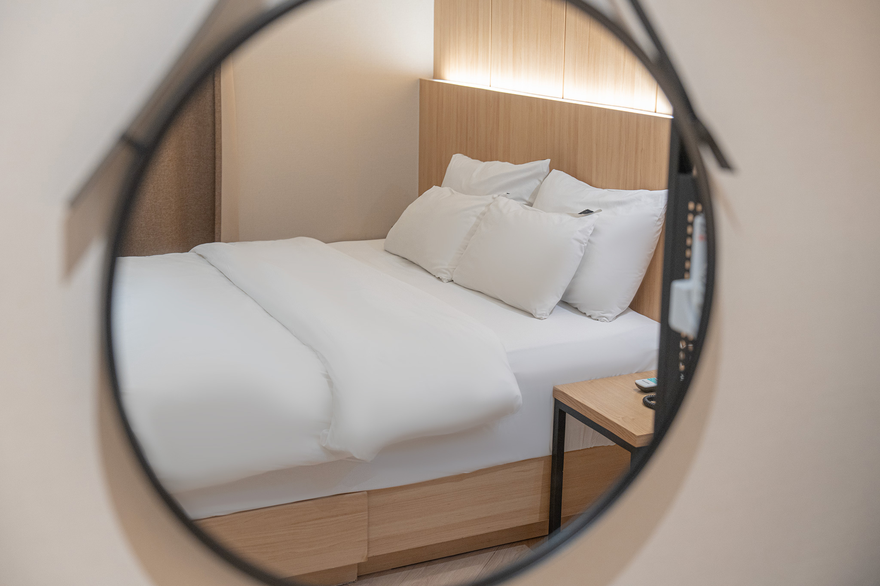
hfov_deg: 41.9
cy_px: 293
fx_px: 1149
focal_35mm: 47
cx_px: 440
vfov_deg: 28.6
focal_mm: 47
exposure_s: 1/80
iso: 800
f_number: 3.5
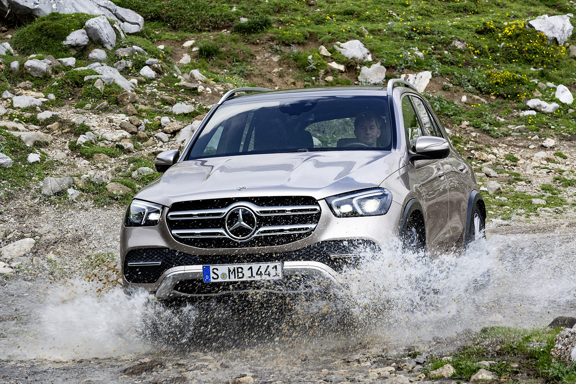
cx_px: 288
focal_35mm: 135
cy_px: 192
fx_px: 2160
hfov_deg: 15.2
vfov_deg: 10.2
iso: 100
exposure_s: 1/320
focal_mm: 135
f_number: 9
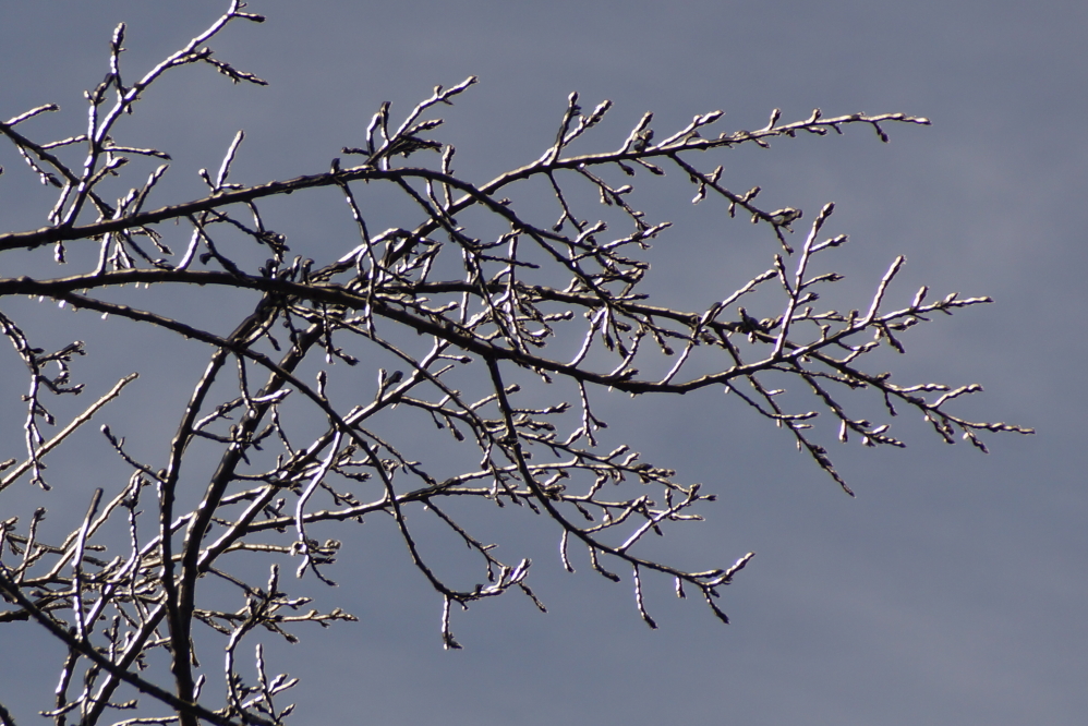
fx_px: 11336
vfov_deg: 3.7
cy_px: 363
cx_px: 544
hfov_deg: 5.5
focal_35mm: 375
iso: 100
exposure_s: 1/500
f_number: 8
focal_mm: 250
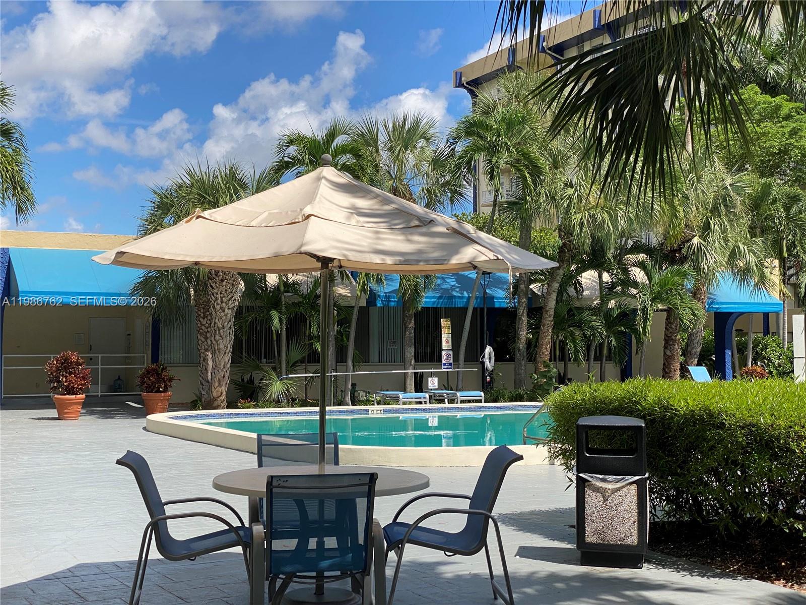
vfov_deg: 28.0
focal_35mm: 52
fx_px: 1211
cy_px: 302
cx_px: 403
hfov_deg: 36.8
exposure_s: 1/1410
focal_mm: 6
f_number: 2
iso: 20
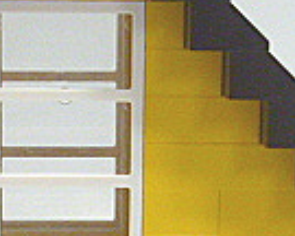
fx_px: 1414
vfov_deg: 9.4
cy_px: 284
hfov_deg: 11.9
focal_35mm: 162
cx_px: 55
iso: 400
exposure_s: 1/15
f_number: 3.5
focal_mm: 6.3
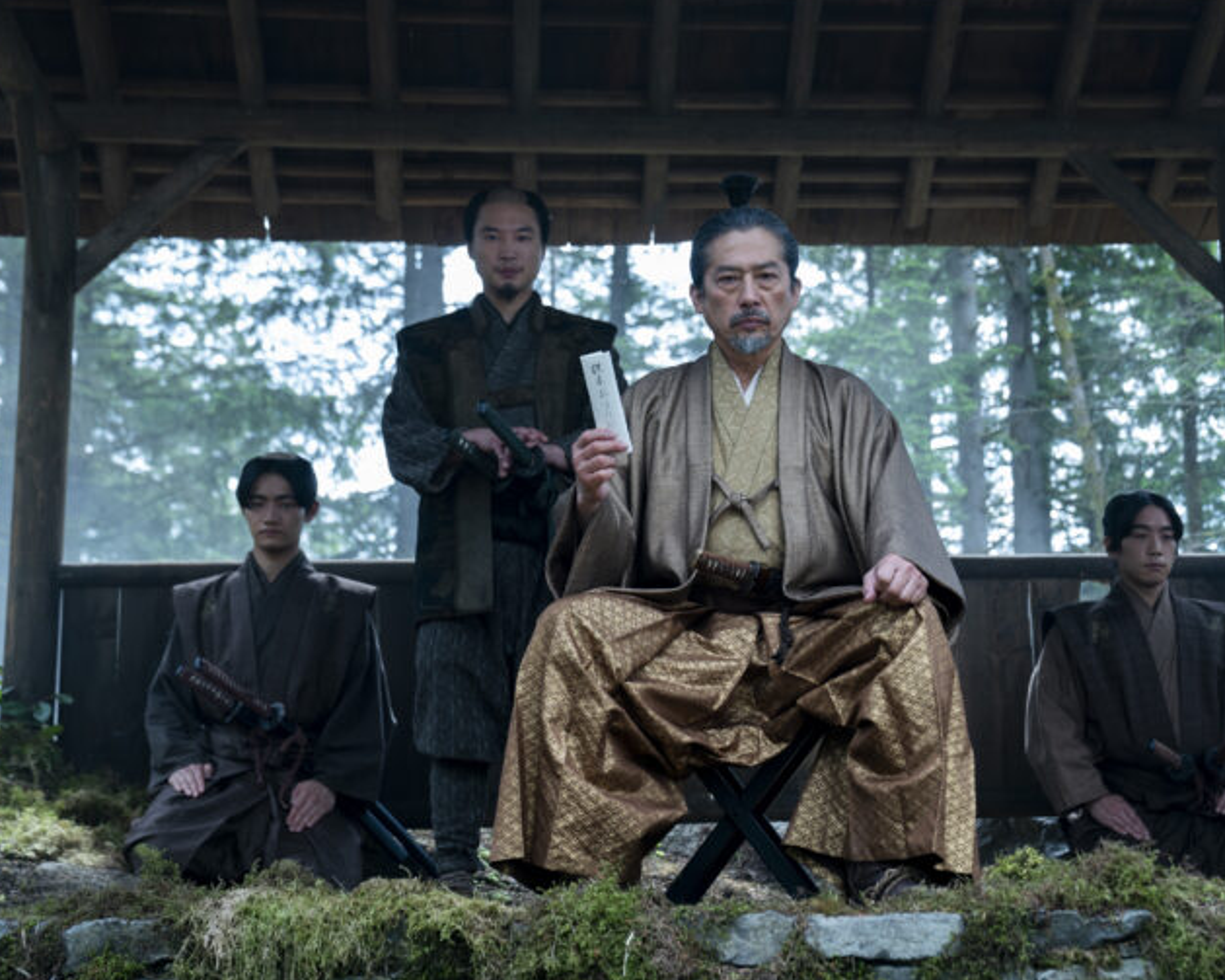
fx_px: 1994
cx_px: 734
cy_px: 489
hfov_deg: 34.0
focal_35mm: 55
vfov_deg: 27.6
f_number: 4
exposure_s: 1/200
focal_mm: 48
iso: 400
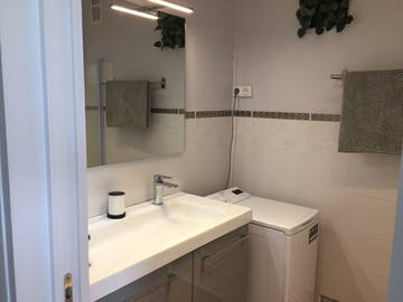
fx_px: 338
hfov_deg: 61.7
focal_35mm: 29
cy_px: 151
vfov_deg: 48.2
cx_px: 202
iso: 50
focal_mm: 4.15
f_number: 2.2
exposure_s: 1/33
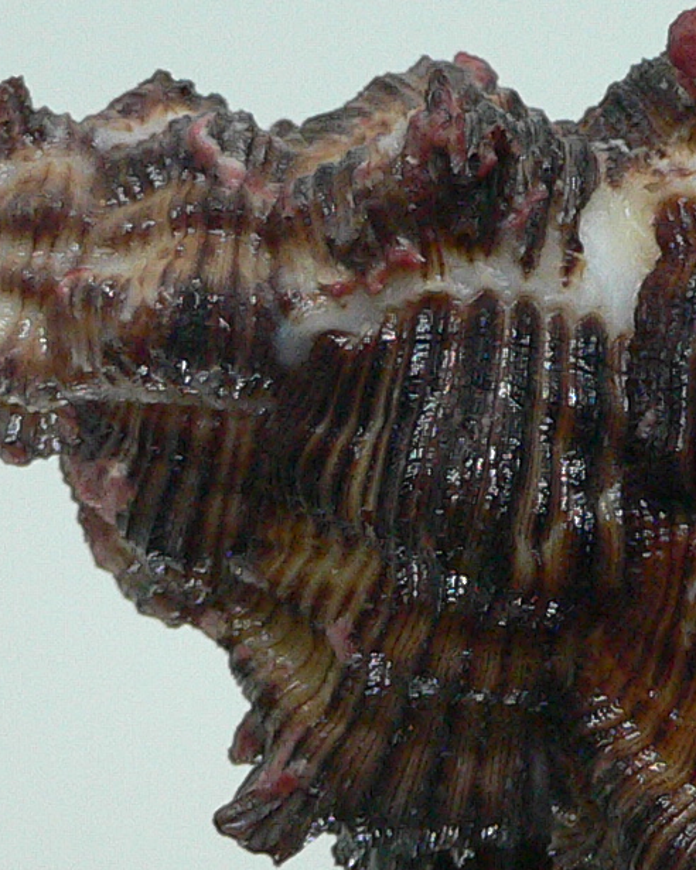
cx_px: 656
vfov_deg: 17.1
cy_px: 572
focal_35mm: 112
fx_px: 2884
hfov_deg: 13.6
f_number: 2.8
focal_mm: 4.6
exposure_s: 1/60
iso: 200
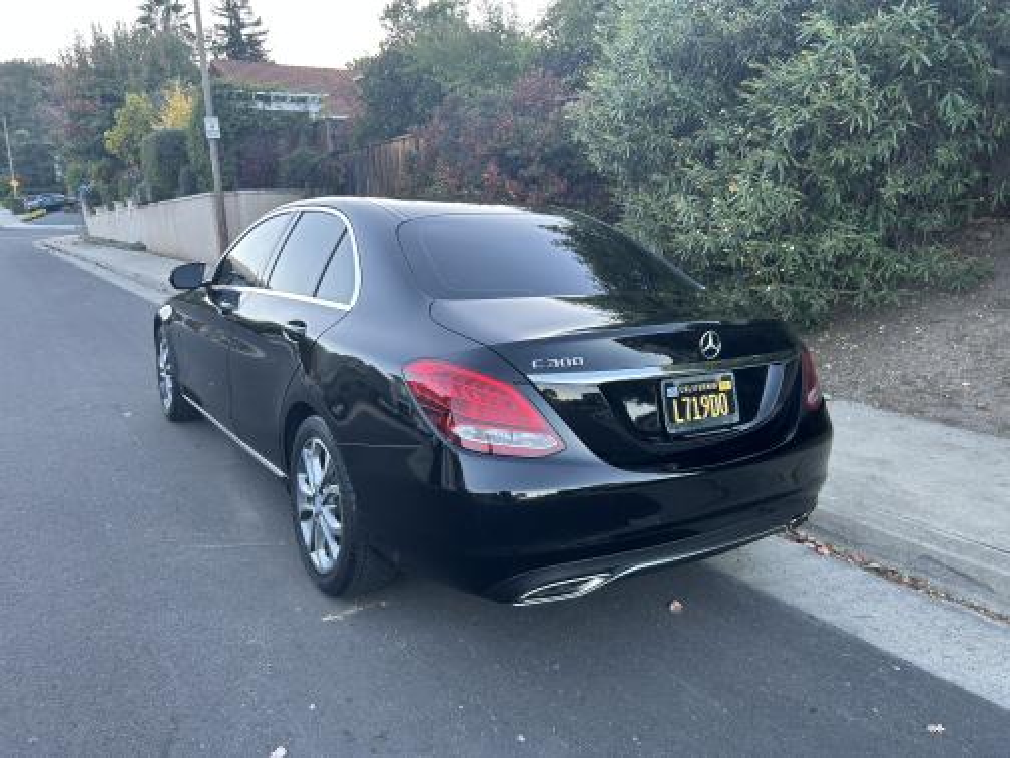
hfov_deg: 67.3
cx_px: 505
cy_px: 379
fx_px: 759
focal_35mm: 26
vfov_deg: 53.1
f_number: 1.5
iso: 32
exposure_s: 1/132
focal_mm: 5.7
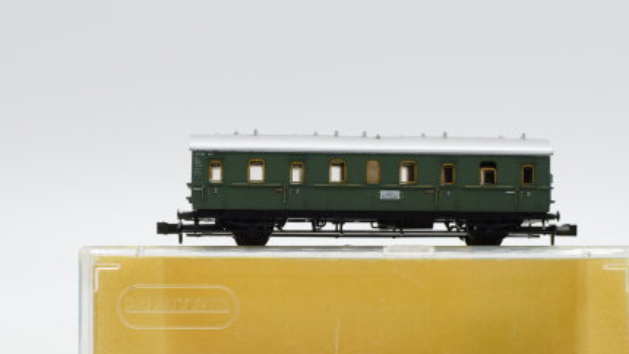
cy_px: 246
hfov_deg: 27.6
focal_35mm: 77
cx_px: 355
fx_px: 1280
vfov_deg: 15.7
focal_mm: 35
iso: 640
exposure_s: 1/320
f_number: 8
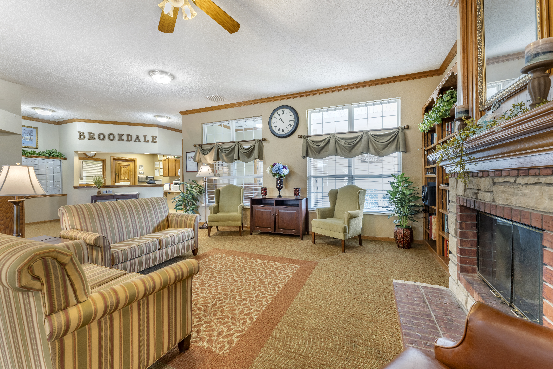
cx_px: 276
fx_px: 215
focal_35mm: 14
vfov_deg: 81.2
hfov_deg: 104.3
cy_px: 184
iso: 400
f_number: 10
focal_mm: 14
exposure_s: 1/15
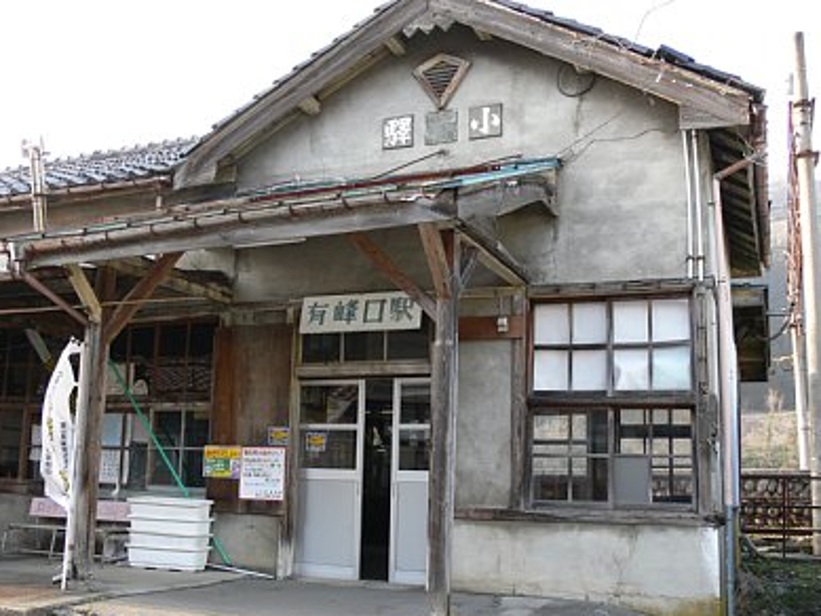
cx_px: 407
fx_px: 854
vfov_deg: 39.7
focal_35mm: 36
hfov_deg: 51.3
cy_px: 314
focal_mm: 7.4
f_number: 3.6
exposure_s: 1/50
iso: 80
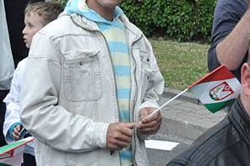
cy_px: 91
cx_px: 101
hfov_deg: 11.4
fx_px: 1256
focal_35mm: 181
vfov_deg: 7.6
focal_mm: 42
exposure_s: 1/800
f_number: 11
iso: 1250
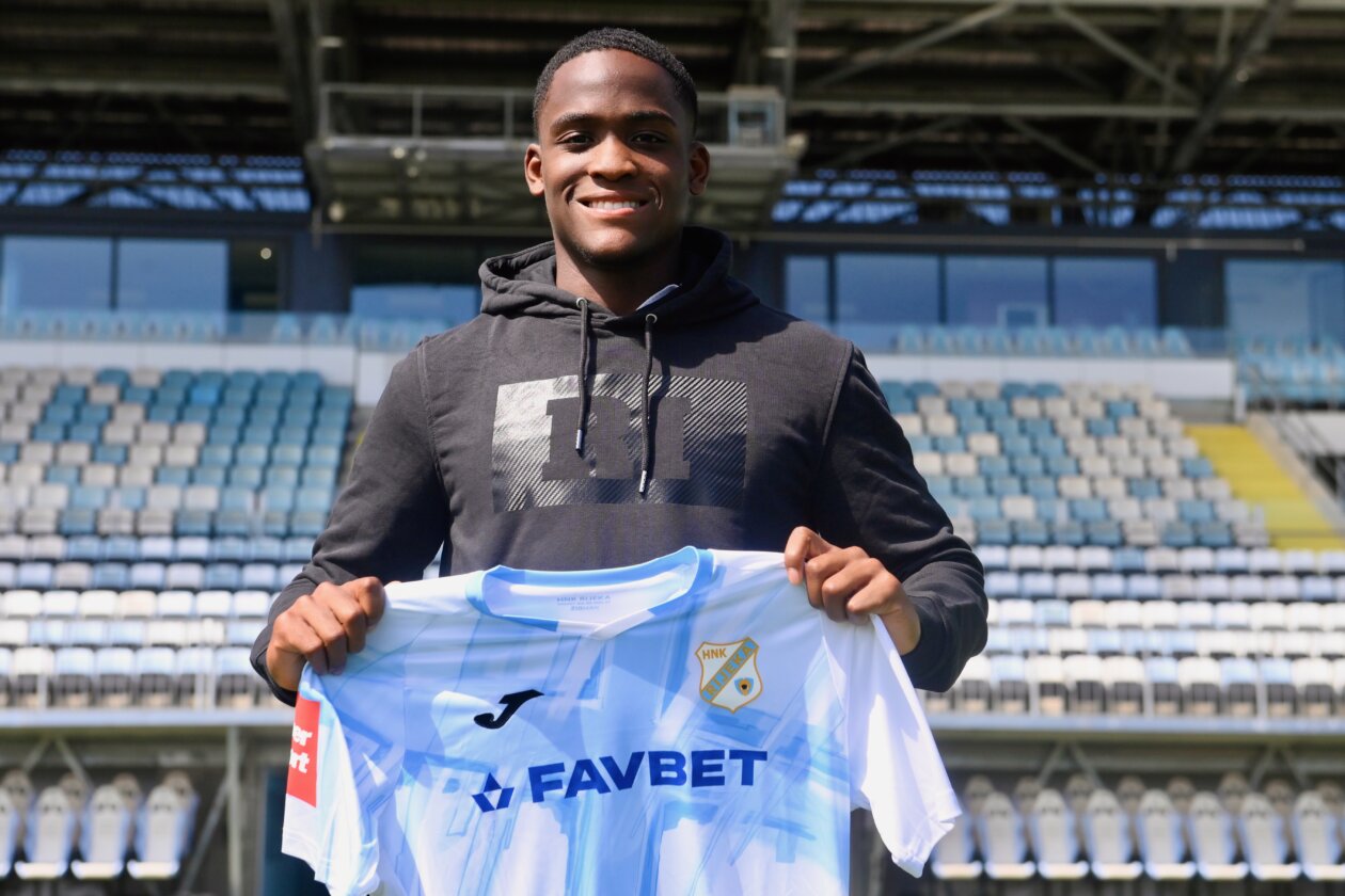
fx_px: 2316
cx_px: 672
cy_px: 448
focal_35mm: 62
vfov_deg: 21.9
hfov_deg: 32.4
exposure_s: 1/8000
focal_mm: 62
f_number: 5
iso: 1600
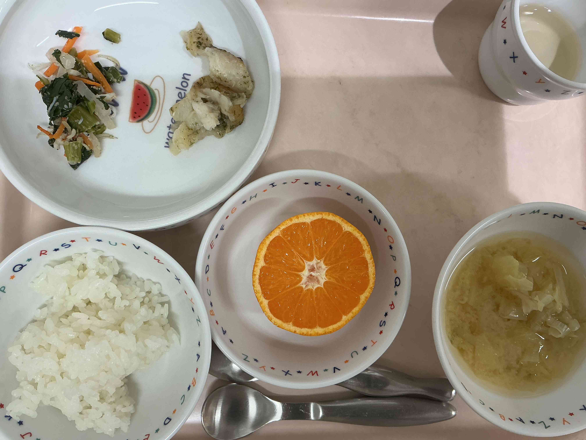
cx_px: 293
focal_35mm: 29
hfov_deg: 61.7
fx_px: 491
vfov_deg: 48.2
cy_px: 220
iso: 64
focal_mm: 3
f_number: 1.8
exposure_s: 1/120
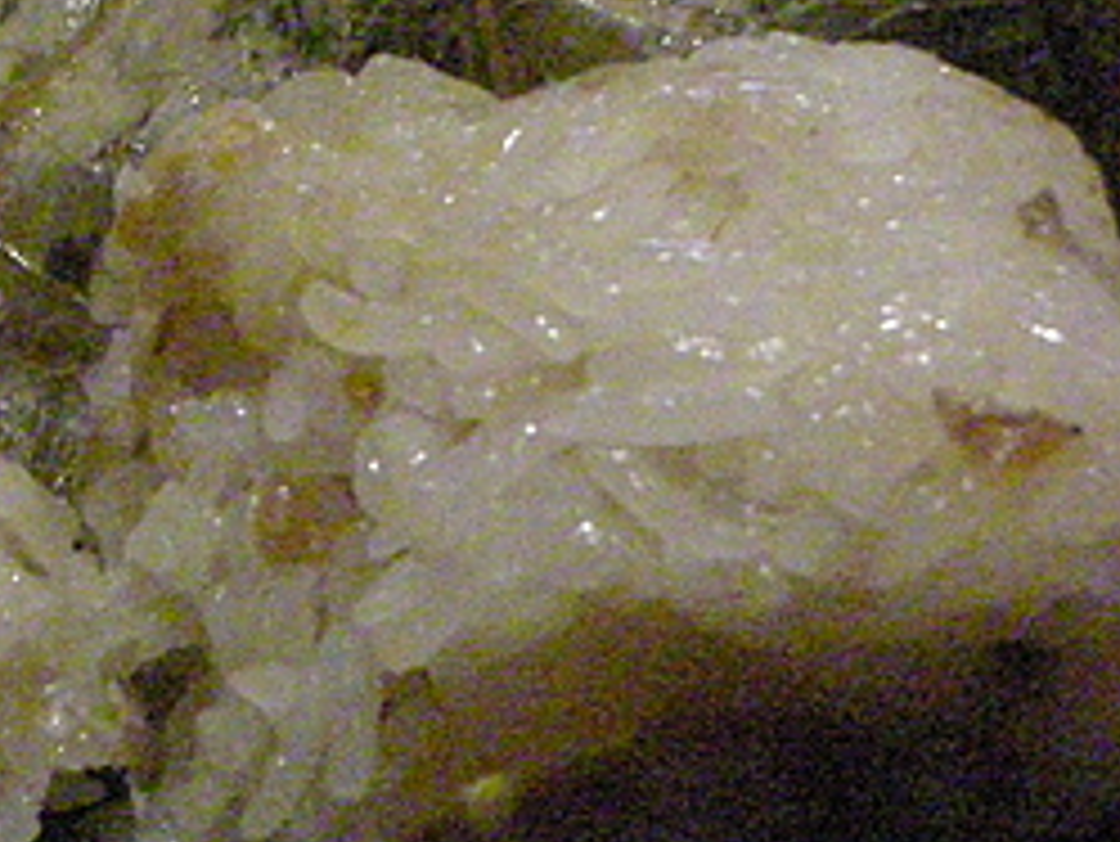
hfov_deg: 13.2
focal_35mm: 147
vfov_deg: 10.1
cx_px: -94
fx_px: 4758
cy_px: 612
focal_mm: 10.1
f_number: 3.7
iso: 1600
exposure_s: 1/30
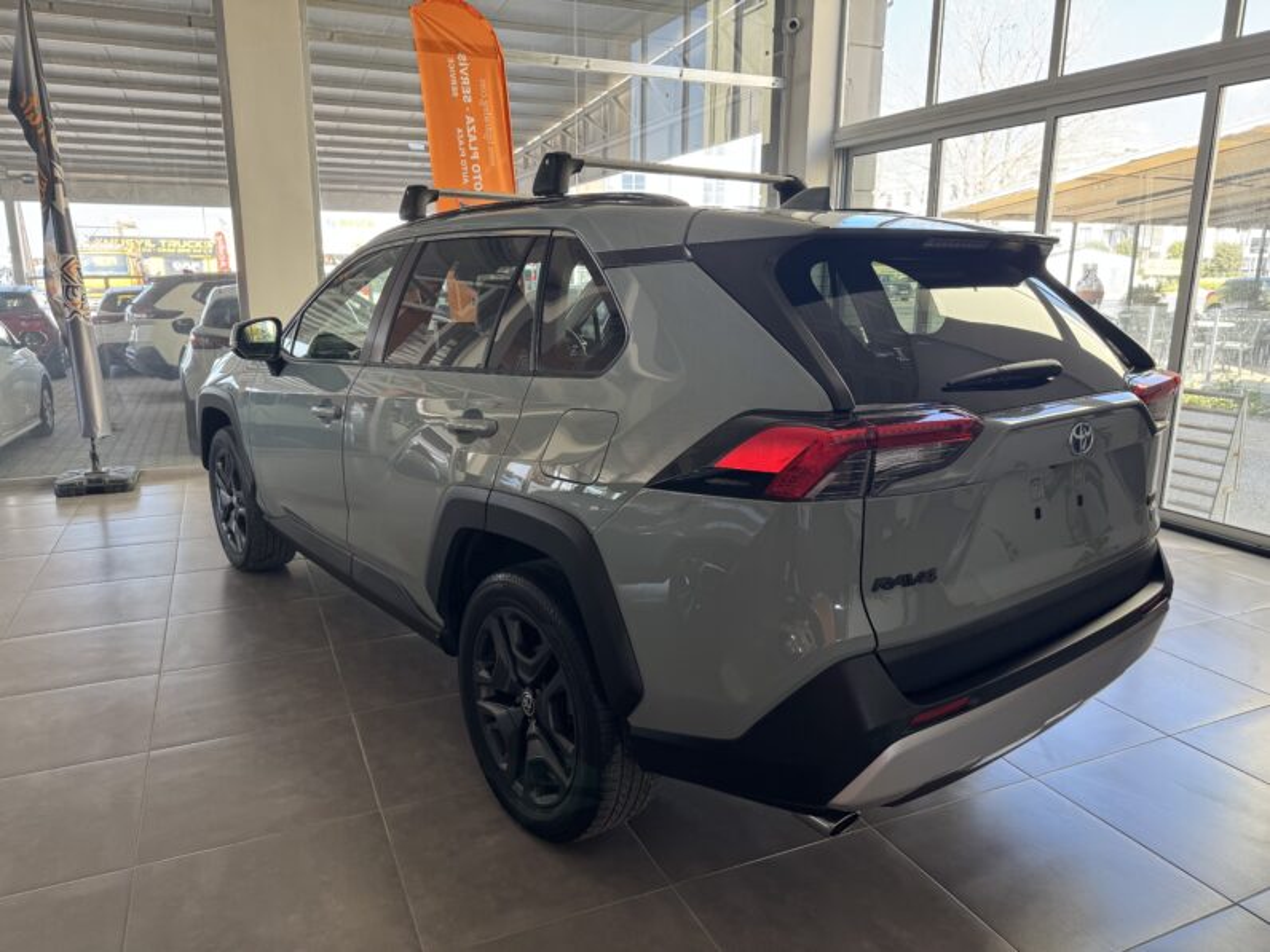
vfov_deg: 56.8
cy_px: 476
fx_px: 881
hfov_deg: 71.6
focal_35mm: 24
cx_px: 635
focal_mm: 6.76
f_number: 1.78
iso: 80
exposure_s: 1/121
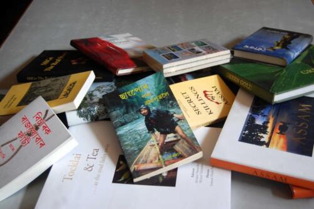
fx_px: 419
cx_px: 157
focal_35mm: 48
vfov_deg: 28.1
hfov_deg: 41.1
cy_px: 104
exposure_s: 1/30
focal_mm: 32
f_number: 4.5
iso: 400
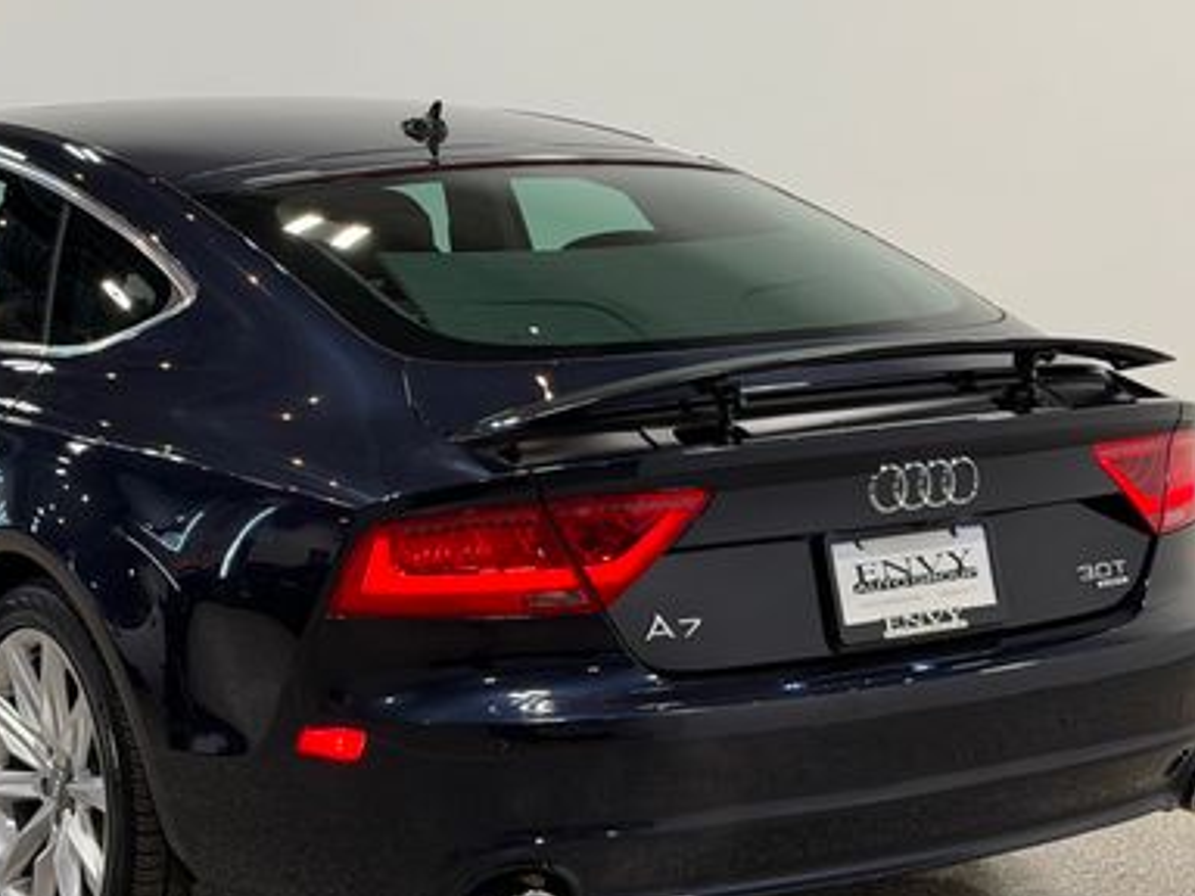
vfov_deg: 18.4
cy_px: 470
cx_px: 355
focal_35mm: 80
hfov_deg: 24.2
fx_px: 2762
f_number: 1.78
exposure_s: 1/164
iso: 50
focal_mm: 6.76
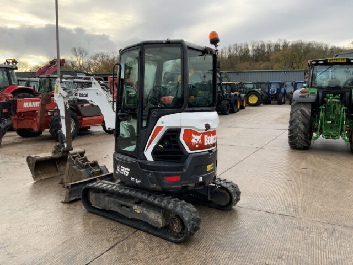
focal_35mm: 29
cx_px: 176
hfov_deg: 61.7
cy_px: 132
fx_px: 296
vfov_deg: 48.2
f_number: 1.8
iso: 16
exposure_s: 1/235
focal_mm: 3
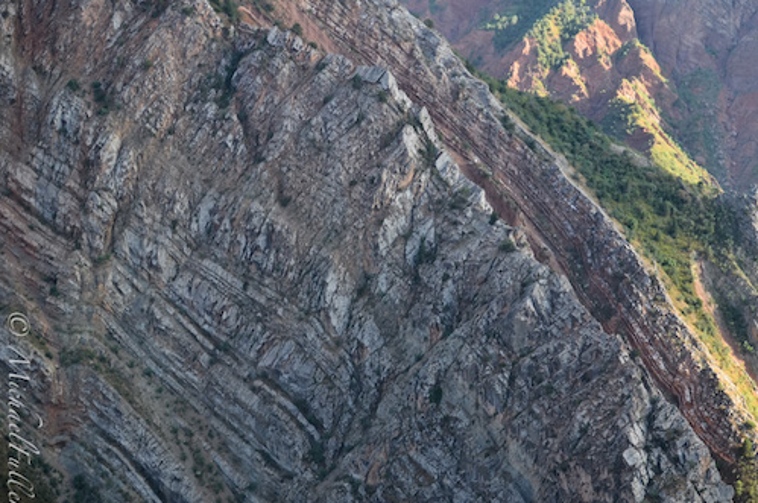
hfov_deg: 27.3
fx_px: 1549
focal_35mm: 74
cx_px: 524
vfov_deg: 18.4
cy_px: 208
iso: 200
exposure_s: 1/250
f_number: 5
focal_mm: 35
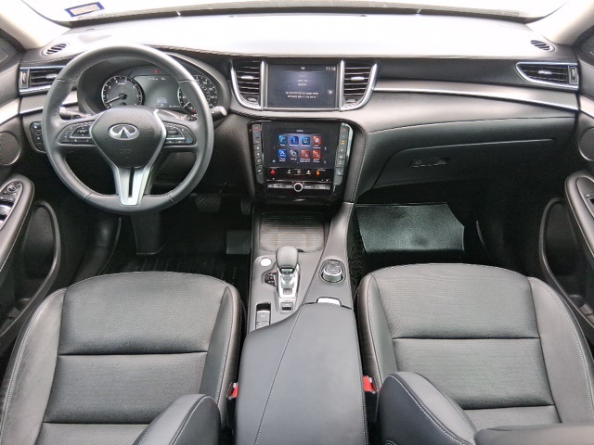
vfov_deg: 53.1
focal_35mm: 26
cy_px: 222
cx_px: 297
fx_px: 446
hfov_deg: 67.3
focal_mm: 3.98
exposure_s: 1/100
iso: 69
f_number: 1.8
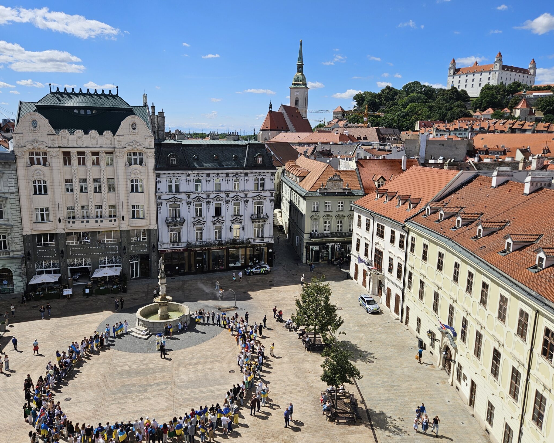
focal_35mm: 28
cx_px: 266
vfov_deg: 51.5
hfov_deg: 62.2
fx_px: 459
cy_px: 229
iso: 25
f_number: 1.8
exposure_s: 1/2929
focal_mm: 5.4
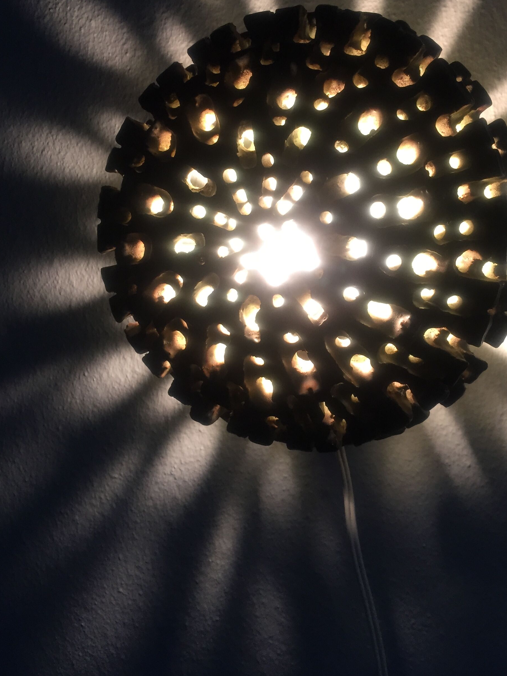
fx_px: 762
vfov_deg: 47.6
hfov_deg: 36.6
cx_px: 321
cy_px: 266
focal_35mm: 39
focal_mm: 4.15
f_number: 2.2
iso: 64
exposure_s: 1/33
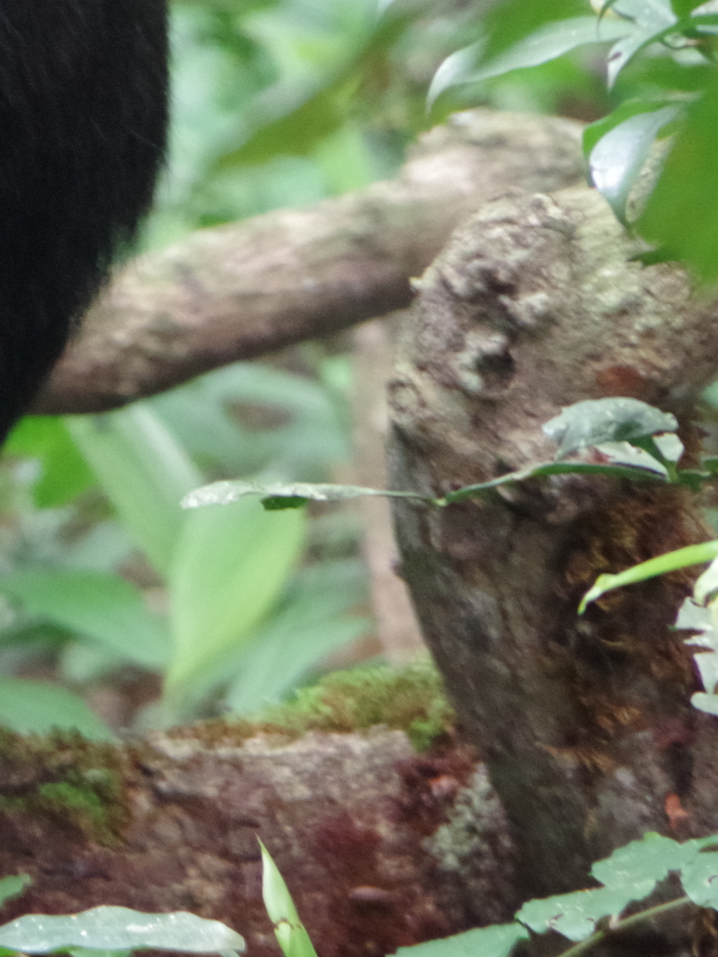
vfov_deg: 2.6
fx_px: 20994
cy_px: -190
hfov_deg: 2.0
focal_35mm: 759
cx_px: -849
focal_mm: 135
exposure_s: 1/50
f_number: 5.6
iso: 3200
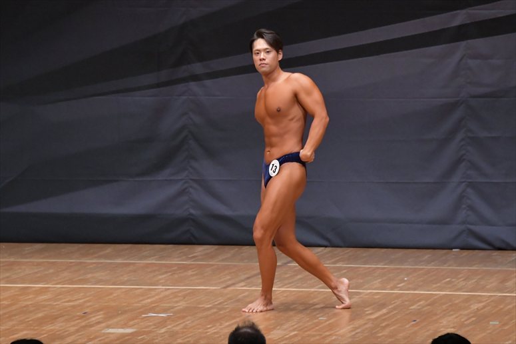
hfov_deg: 7.2
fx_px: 4083
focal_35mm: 285
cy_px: 172
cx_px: 258
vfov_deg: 4.8
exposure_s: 1/400
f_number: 5.6
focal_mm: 190
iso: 6400
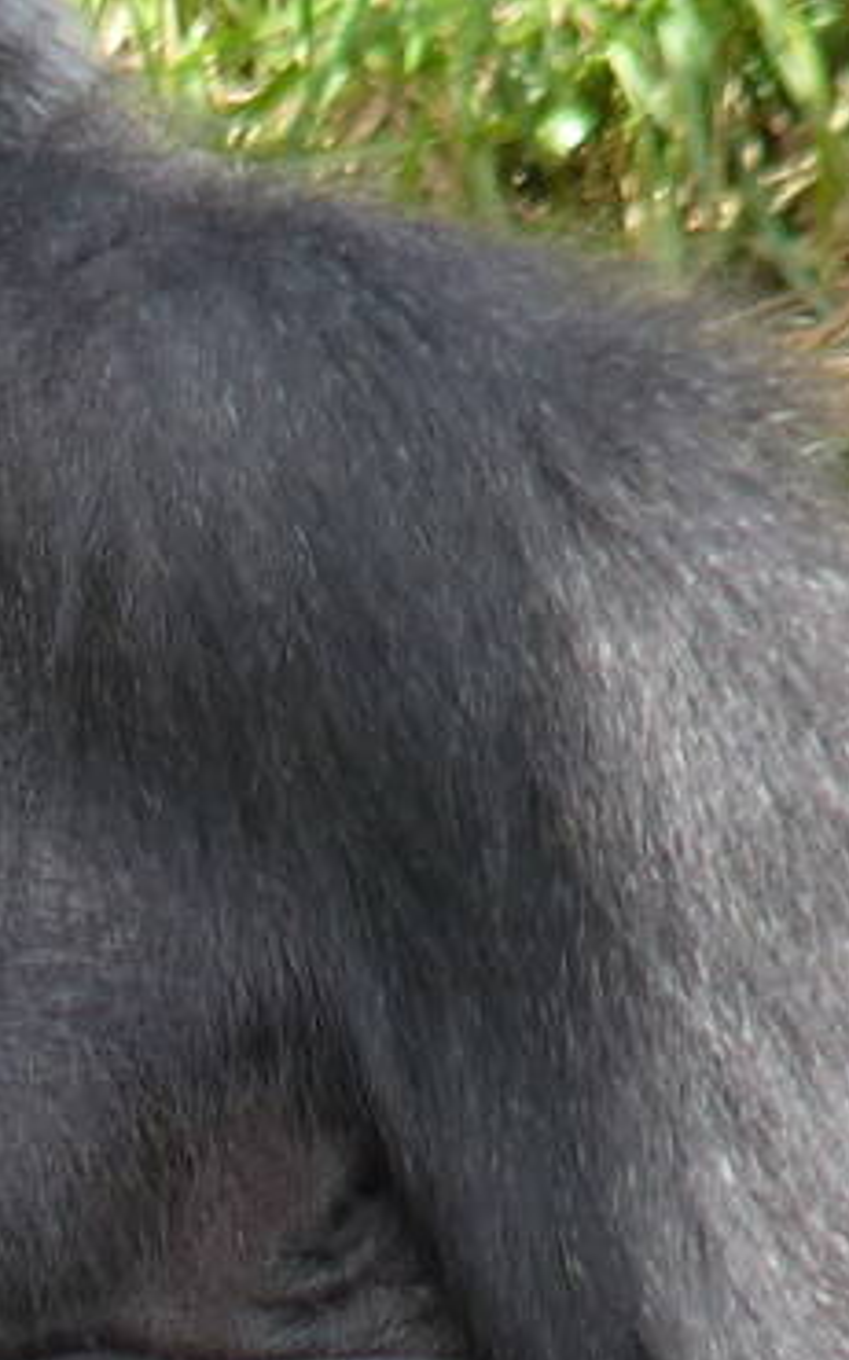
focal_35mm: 2156
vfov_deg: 1.0
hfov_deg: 0.6
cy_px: 1026
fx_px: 79879
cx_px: 169
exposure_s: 1/160
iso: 80
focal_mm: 83.5
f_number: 4.4
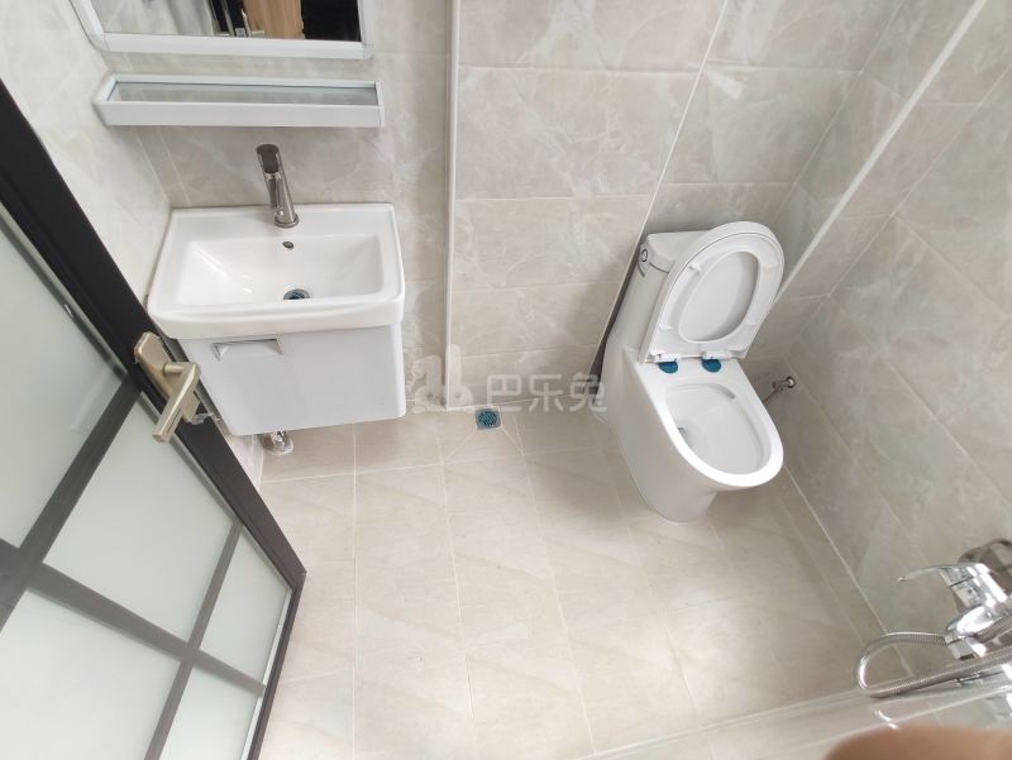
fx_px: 380
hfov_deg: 106.1
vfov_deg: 90.0
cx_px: 506
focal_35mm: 13
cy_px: 380
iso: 346
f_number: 2.2
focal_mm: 2.25
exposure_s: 1/50
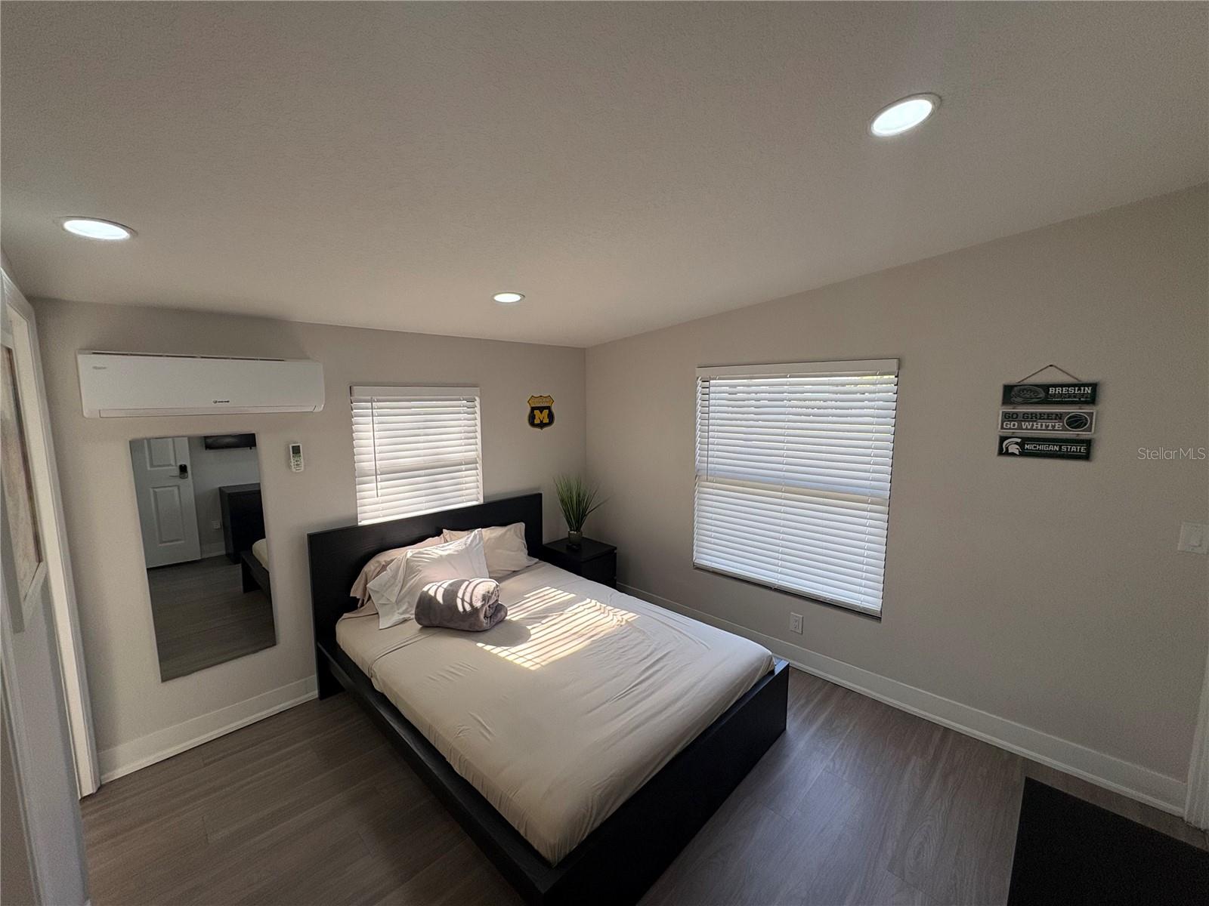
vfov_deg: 85.7
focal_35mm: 14
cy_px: 453
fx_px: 489
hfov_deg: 102.1
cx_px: 604
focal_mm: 2.22
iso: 80
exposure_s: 1/128
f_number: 2.2
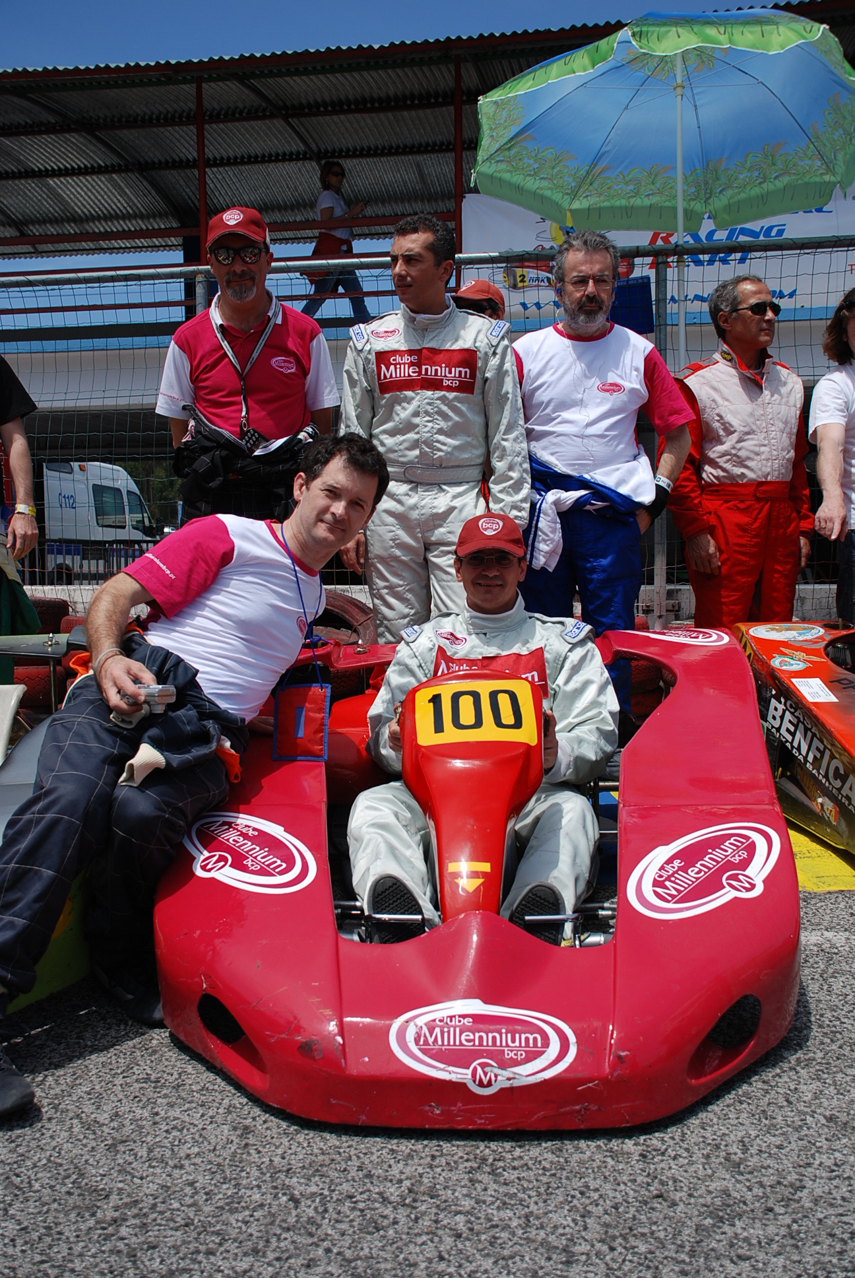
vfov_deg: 57.2
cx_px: 428
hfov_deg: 40.1
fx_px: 1172
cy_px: 639
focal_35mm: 33
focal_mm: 22
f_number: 4
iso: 125
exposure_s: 1/1000
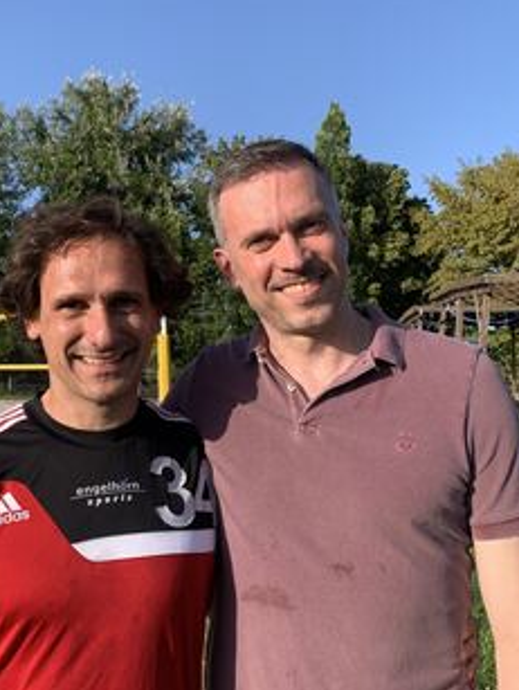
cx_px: 177
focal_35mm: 36
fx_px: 718
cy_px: 320
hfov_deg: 39.3
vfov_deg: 51.3
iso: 25
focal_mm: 4.25
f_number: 1.8
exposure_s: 1/1314
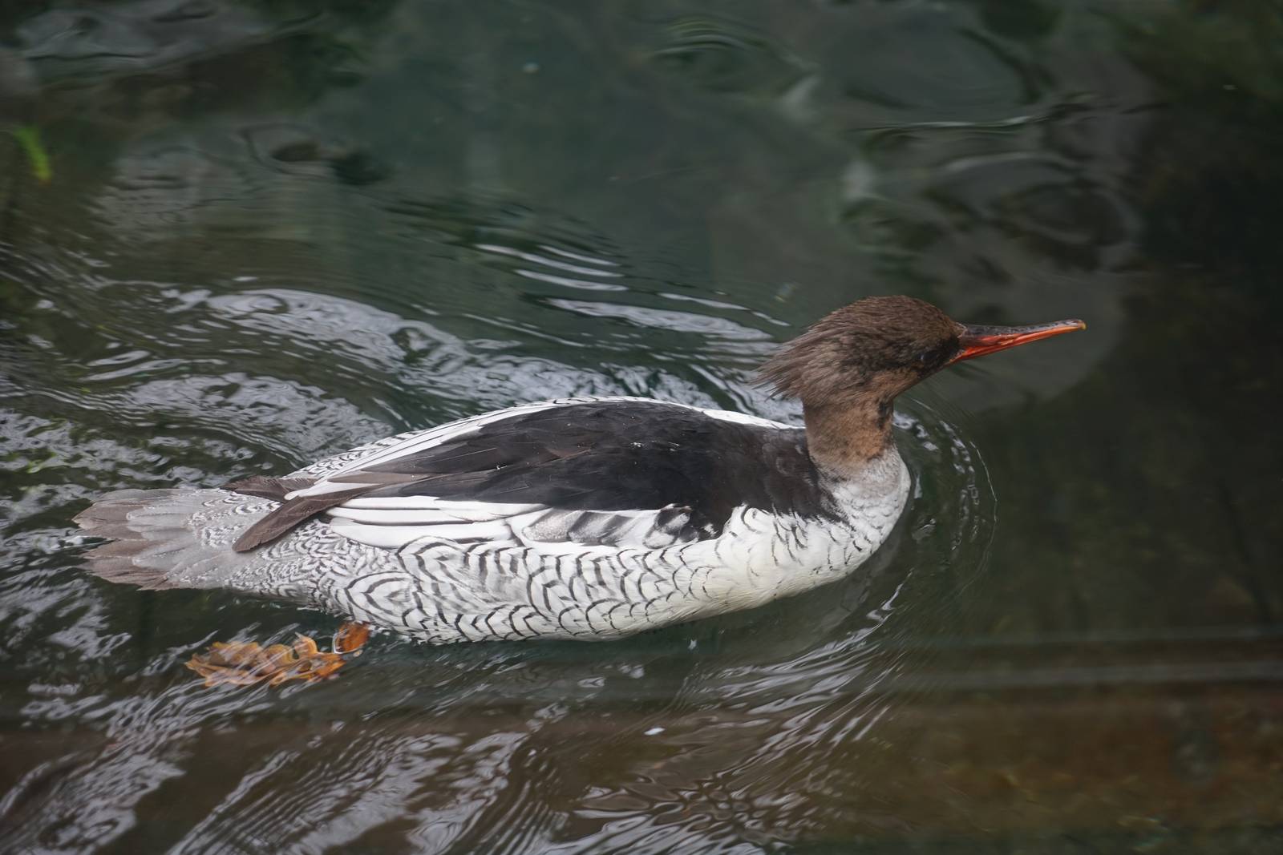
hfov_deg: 28.8
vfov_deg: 19.5
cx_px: 642
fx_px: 2495
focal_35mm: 70
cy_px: 428
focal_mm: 70
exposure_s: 1/160
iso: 200
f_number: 4
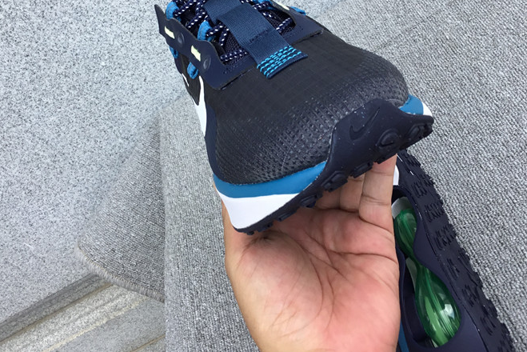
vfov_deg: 30.1
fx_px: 644
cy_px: 96
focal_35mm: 44
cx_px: 254
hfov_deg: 44.5
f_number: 2.4
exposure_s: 1/172
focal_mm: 3.3
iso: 25
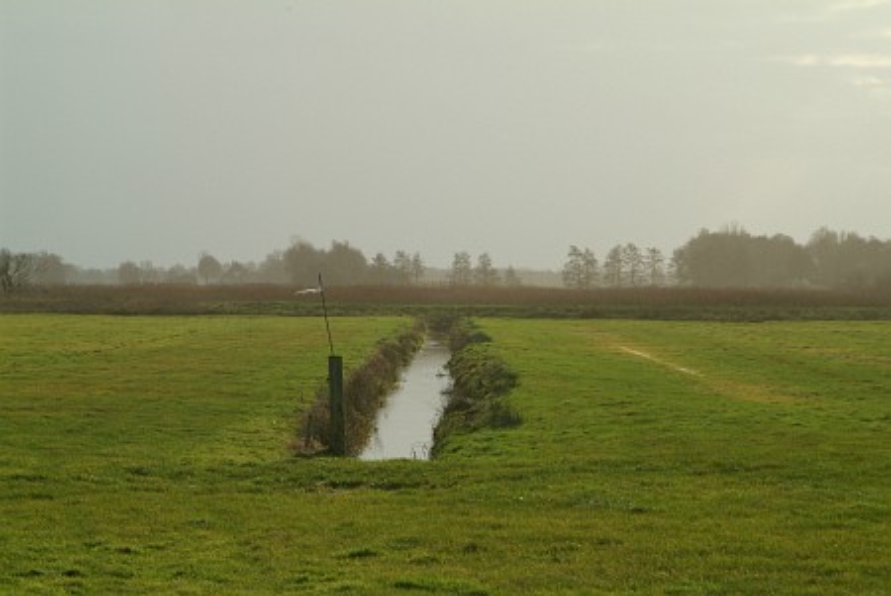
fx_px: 4162
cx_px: 446
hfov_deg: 12.2
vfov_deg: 8.2
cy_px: 298
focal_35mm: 168
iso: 400
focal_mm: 112
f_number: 8
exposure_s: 1/500
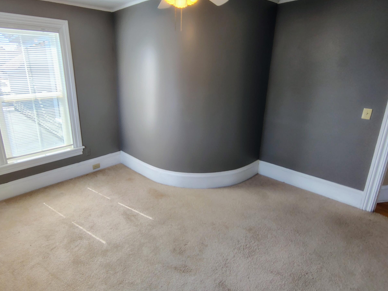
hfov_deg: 80.9
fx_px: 224
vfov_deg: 65.8
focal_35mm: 20
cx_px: 158
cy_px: 131
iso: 253
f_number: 2.2
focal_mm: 2.13
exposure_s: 1/60
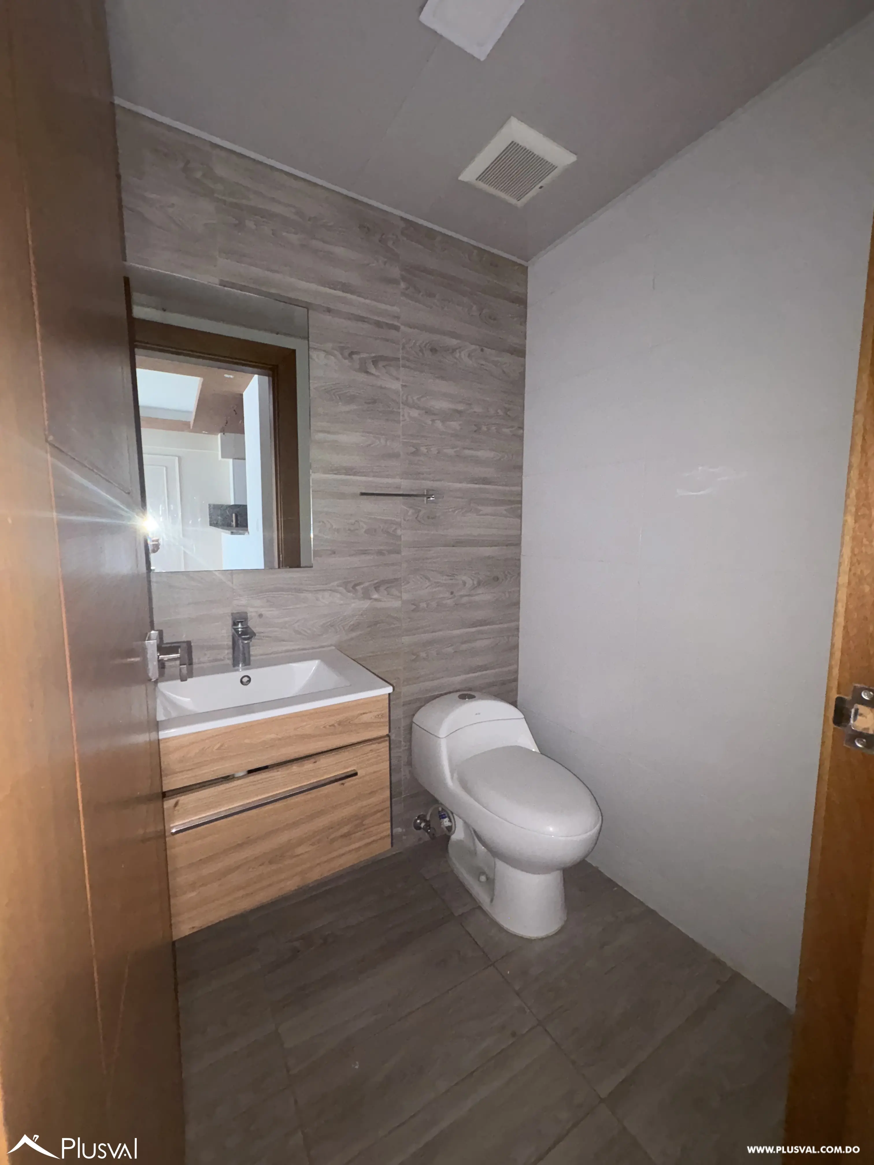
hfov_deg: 85.7
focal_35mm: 14
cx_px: 437
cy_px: 582
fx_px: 471
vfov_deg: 102.1
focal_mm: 2.22
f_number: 2.2
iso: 160
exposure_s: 1/56
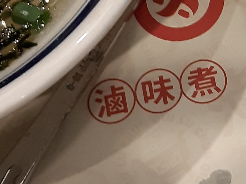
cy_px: -27
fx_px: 1172
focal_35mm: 165
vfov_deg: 8.9
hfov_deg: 11.8
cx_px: 286
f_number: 1.7
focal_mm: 3.93
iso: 80
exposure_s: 1/60
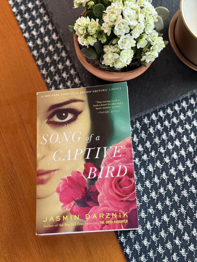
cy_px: 131
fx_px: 364
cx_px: 98
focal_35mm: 48
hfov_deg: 30.3
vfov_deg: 39.7
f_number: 1.78
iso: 250
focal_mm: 6.76
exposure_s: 1/60
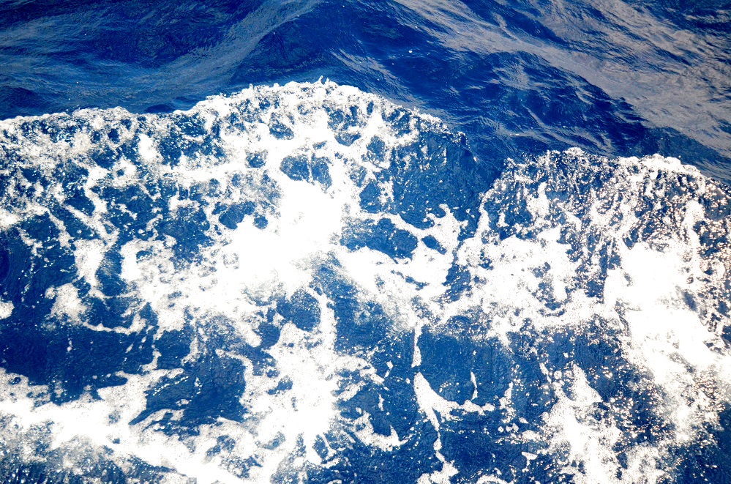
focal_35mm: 36
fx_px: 729
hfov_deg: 53.2
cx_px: 366
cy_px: 242
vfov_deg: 36.7
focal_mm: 24
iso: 3600
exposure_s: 1/8000
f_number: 4
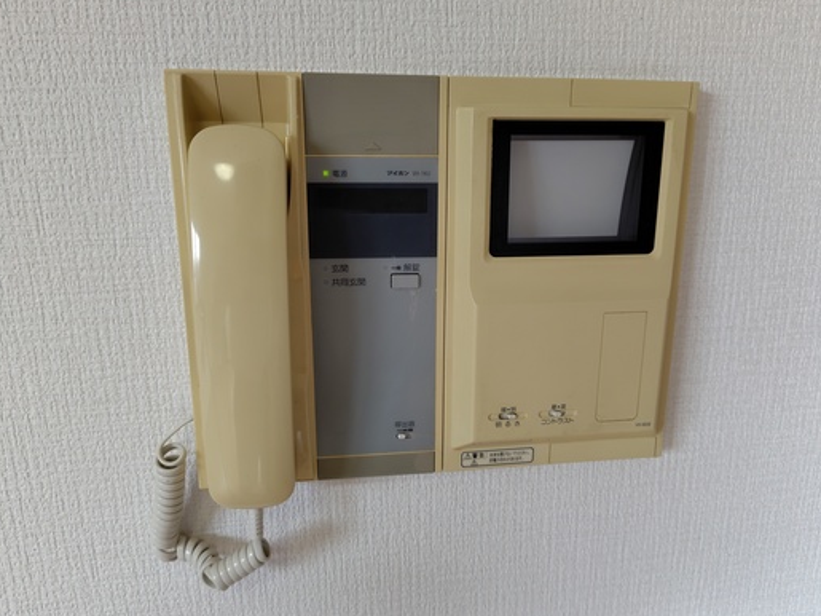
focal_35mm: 25
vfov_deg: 54.8
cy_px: 327
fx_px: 593
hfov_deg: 69.4
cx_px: 413
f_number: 1.9
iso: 272
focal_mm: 5.6
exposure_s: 1/120
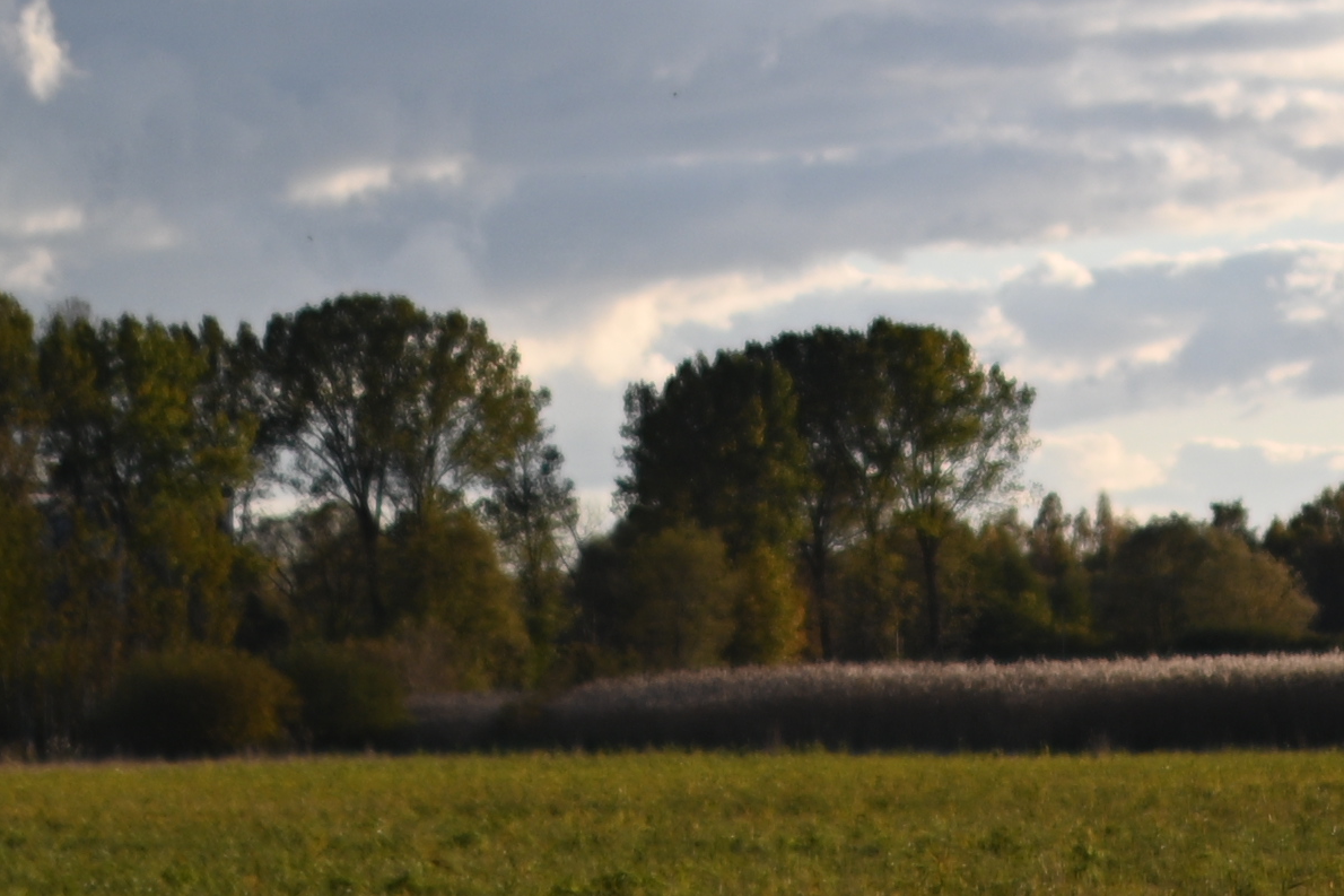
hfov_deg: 8.1
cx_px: 1452
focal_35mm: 254
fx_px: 9481
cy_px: -51
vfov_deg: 5.4
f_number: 1.4
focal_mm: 50
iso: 100
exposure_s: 1/8000
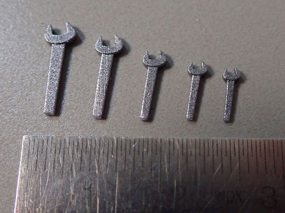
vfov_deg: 46.8
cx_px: 142
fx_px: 247
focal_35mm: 30
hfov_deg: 60.0
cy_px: 106
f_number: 2.3
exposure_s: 1/125
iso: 800
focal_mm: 5.5
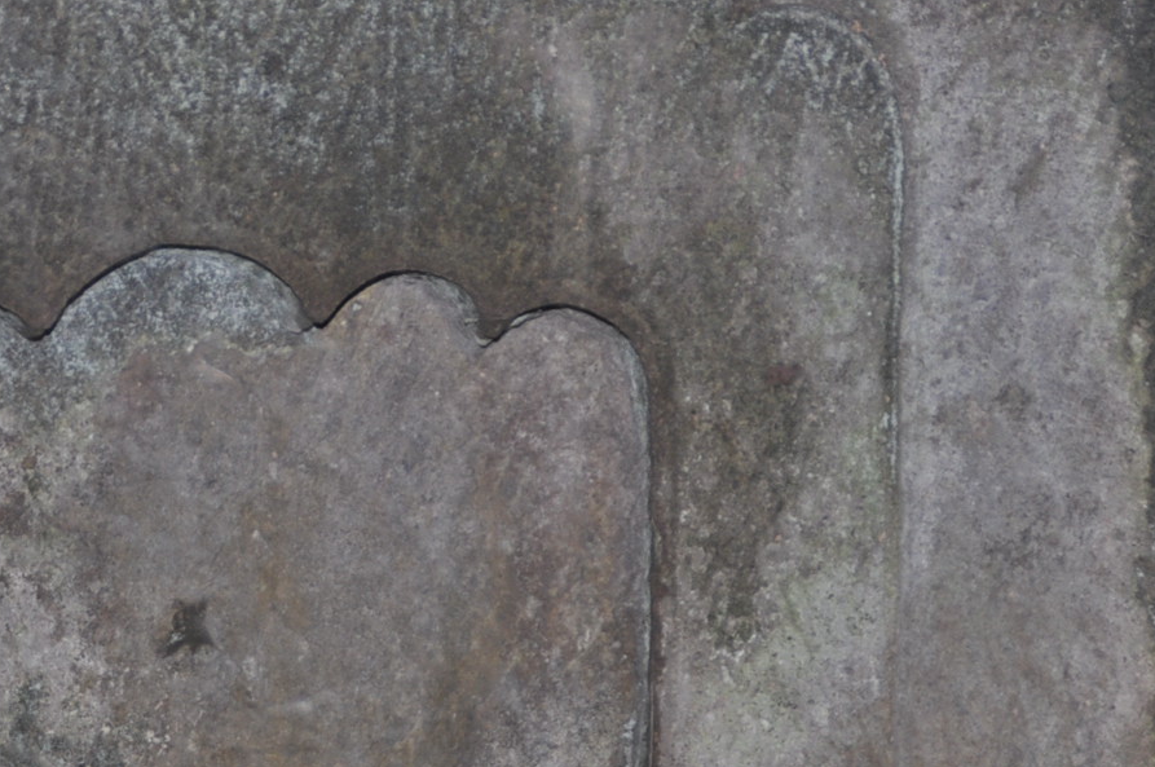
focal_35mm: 180
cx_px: 154
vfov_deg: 7.6
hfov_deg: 11.4
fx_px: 5768
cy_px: 629
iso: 250
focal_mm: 50
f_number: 4.8
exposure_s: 1/125
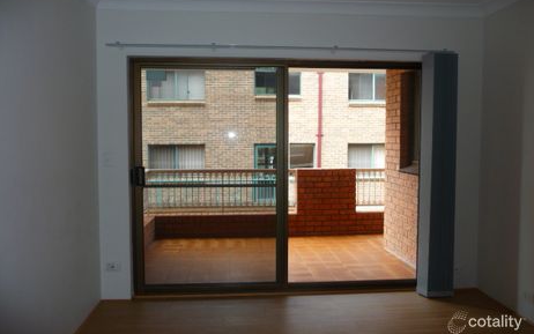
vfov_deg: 43.2
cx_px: 269
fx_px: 422
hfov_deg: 64.6
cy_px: 165
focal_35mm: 29
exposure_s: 1/60
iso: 100
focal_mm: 4.7
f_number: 3.3
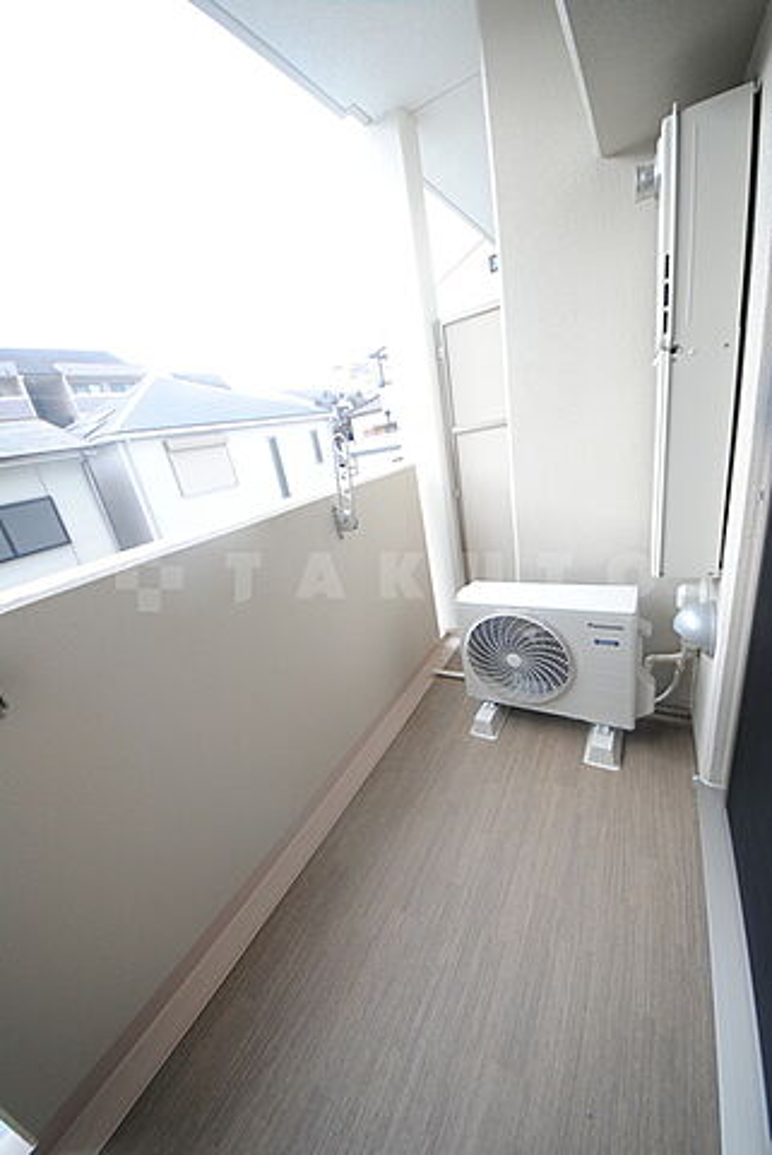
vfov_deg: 112.6
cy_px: 578
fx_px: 385
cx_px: 386
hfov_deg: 90.1
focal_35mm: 12
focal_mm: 8
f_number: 5
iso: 200
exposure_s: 1/100
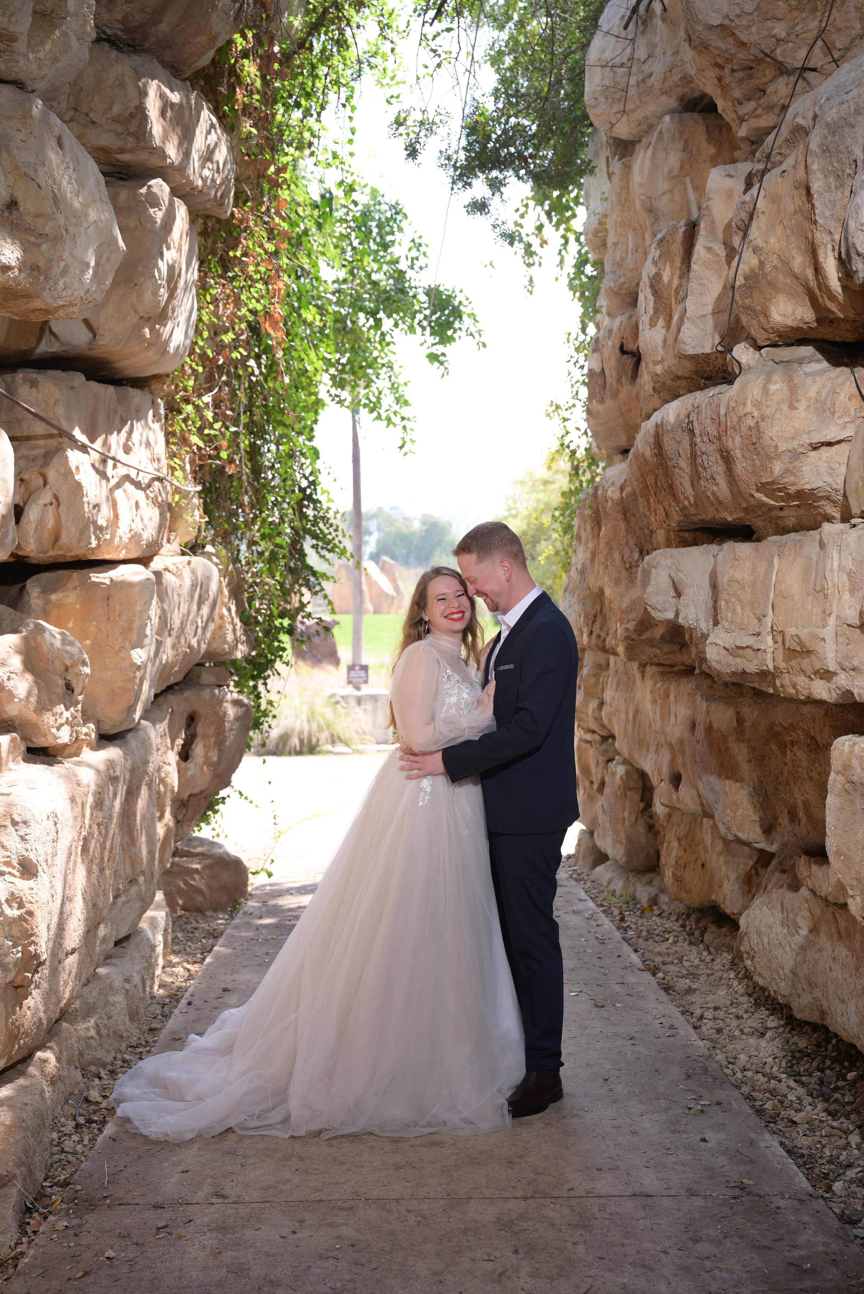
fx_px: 1474
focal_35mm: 41
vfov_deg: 47.4
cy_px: 647
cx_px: 432
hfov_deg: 32.7
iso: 100
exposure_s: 1/200
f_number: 4
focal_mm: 41
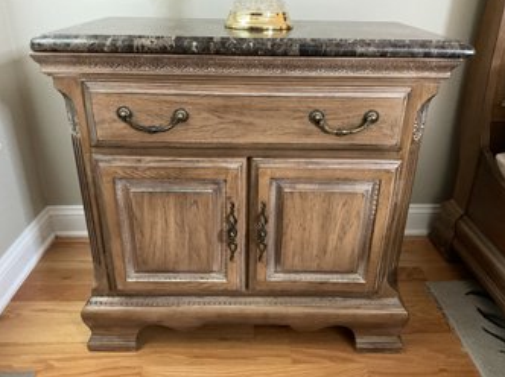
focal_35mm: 30
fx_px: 437
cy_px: 185
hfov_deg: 60.0
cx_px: 259
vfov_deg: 46.7
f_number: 1.8
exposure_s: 1/30
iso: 640
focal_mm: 3
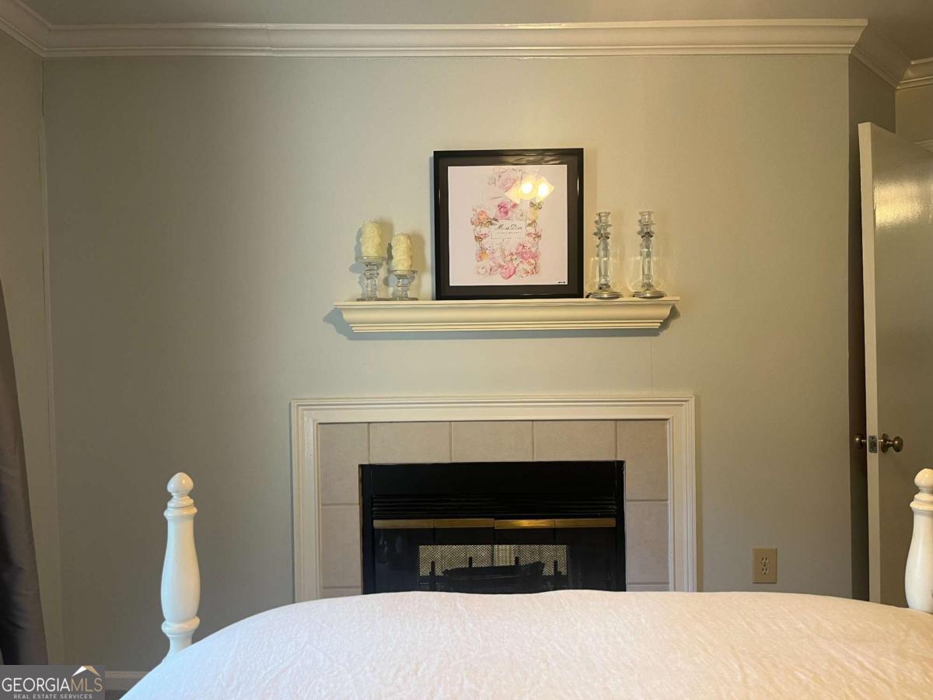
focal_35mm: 26
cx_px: 466
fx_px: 701
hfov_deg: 67.3
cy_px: 350
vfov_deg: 53.1
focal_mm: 5.1
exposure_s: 1/60
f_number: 1.6
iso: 100
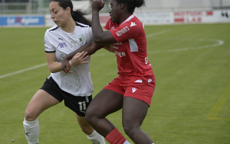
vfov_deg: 6.9
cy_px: 79
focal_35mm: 191
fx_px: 1197
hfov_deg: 11.0
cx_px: 79
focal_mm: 135
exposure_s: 1/640
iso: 200
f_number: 4.5
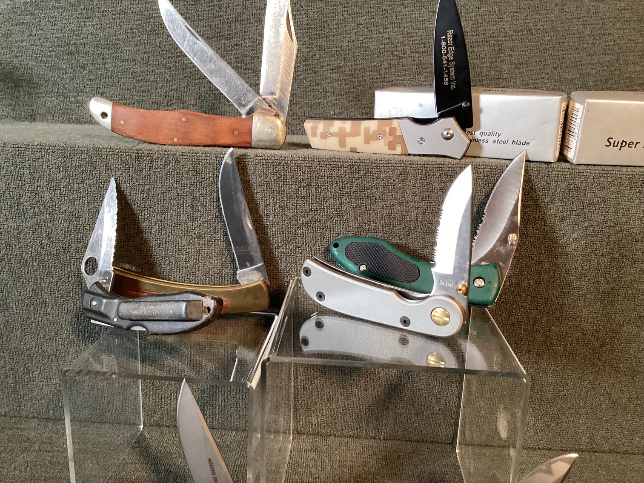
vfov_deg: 45.4
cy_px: 242
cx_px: 322
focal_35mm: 31
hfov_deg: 58.3
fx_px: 577
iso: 250
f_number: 2.4
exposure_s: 1/40
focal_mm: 3.3
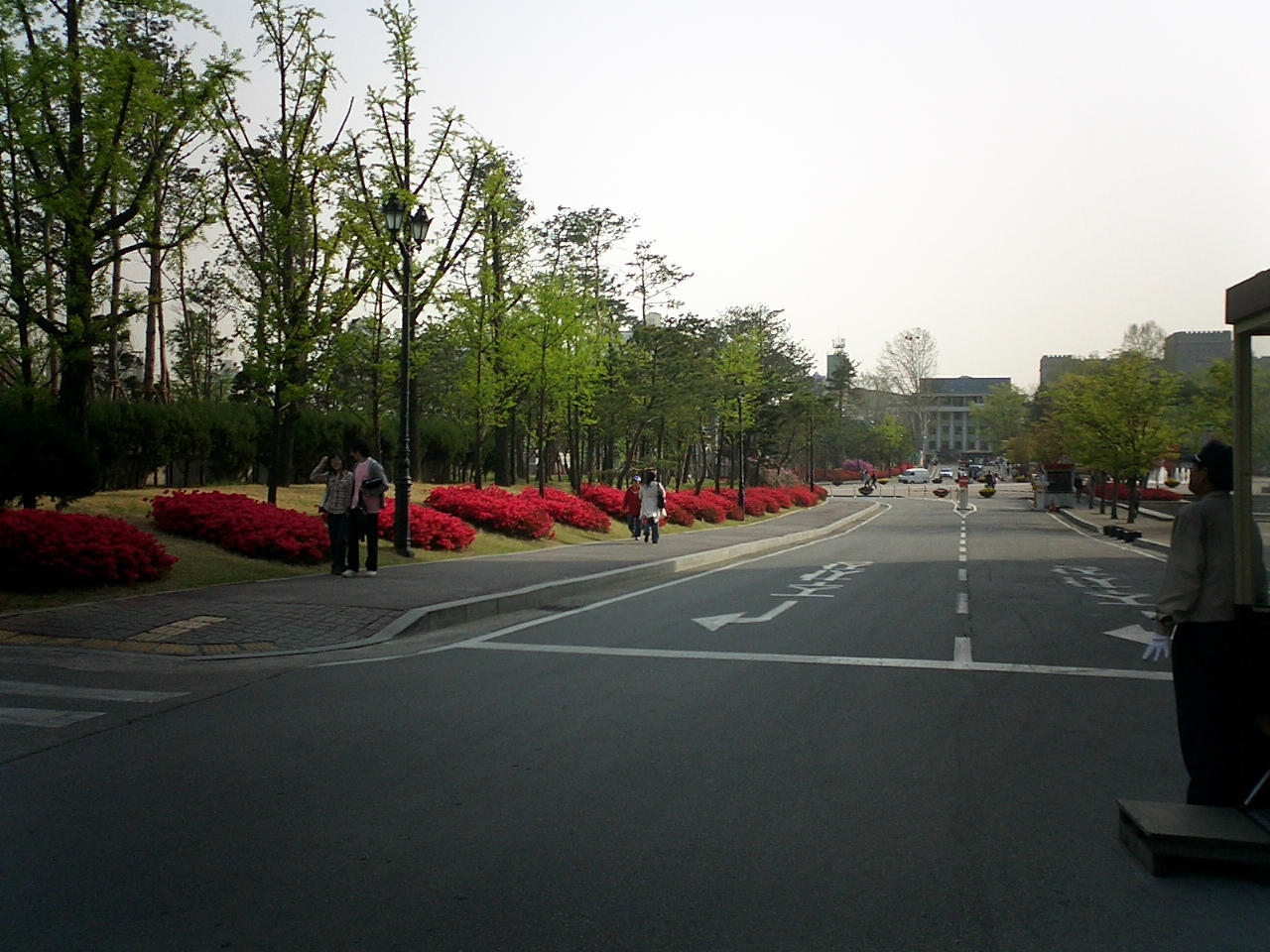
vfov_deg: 38.7
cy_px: 476
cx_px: 635
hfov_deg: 50.1
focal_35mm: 37
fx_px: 1357
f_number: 3.5
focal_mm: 5.6
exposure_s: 1/800
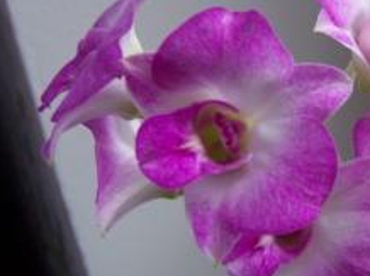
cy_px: 107
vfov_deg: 19.8
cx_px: 375
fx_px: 790
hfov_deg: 25.0
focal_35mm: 74
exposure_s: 1/30
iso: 64
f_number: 2.8
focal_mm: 5.85
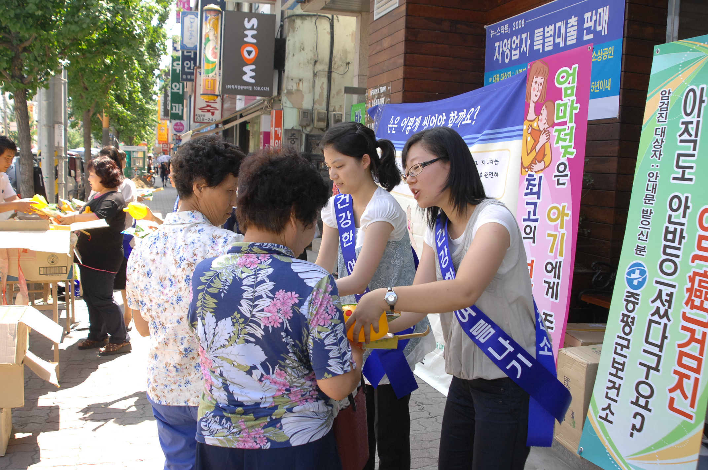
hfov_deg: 53.2
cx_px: 354
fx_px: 707
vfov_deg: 36.8
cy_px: 235
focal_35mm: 36
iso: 400
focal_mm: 24
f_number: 7.1
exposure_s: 1/200
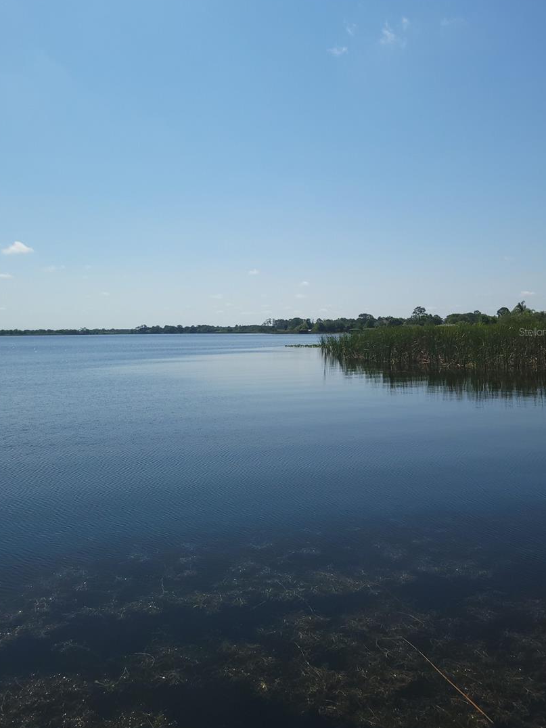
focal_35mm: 29
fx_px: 610
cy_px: 332
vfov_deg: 61.6
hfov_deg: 48.2
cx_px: 263
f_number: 1.8
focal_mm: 5.4
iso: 40
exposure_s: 1/3480
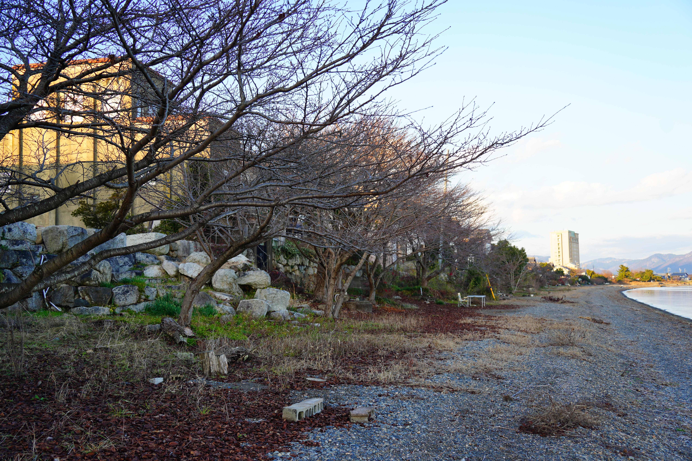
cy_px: 230
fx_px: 692
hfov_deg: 53.1
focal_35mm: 36
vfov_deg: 36.9
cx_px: 346
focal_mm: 36
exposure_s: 1/160
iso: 100
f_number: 4
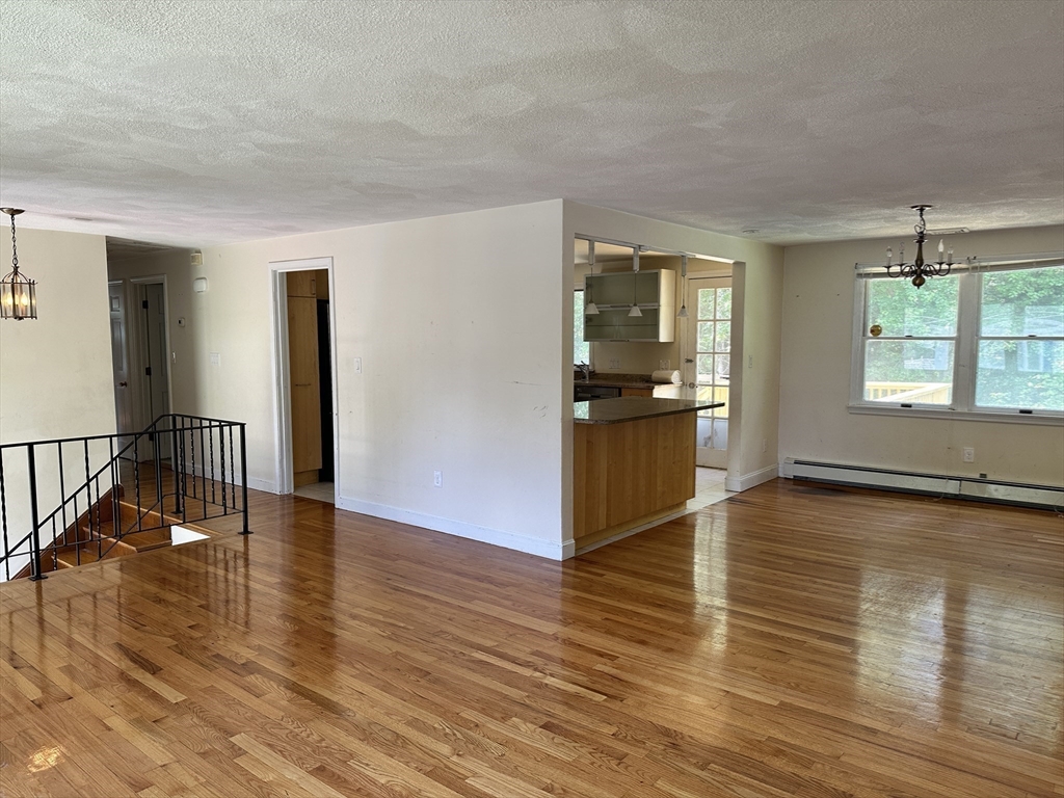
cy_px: 399
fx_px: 738
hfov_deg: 71.6
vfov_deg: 56.8
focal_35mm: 24
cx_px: 532
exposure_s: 1/121
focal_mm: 6.86
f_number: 1.78
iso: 125
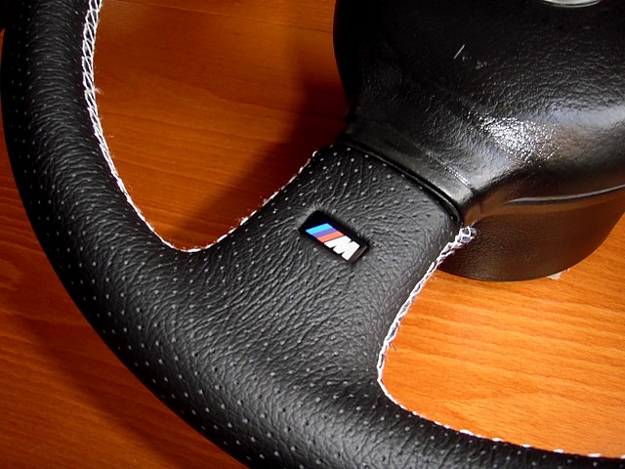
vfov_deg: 37.7
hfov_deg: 49.0
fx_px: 686
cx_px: 312
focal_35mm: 38
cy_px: 234
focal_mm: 6.7
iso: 125
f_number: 3.5
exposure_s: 1/30
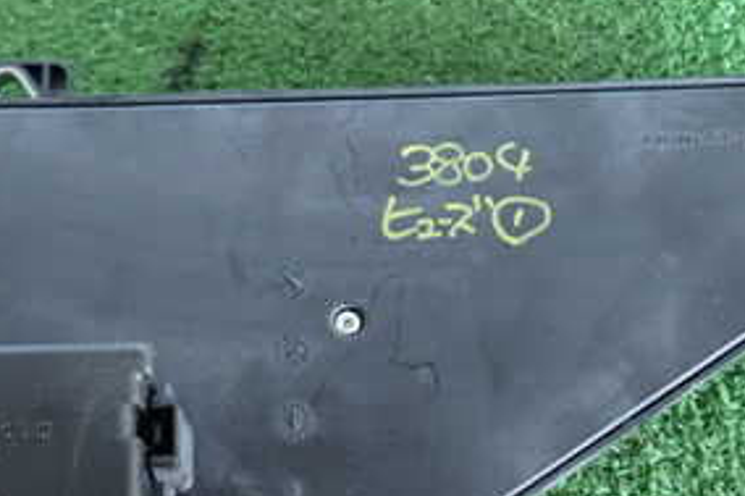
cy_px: 449
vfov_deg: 23.9
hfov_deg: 35.9
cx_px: 252
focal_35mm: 55
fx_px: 1137
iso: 250
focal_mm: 4.5
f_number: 2
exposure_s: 1/30
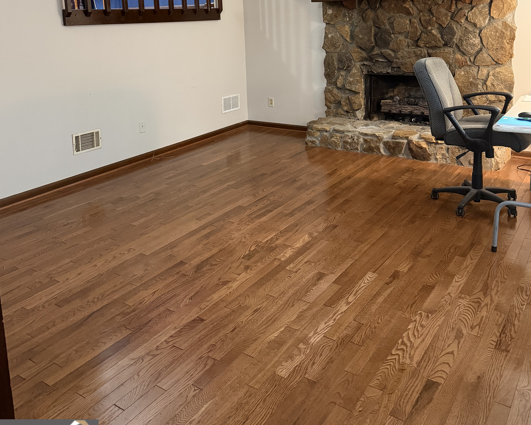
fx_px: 503
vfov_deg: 43.9
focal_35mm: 32
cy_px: 93
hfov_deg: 55.7
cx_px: 262
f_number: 1.78
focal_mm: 6.76
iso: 800
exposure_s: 1/40
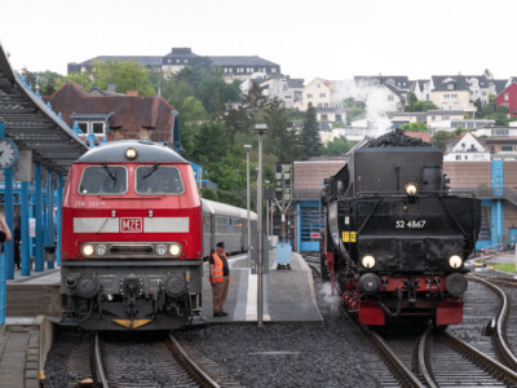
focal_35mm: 122
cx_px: 258
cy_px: 194
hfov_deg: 16.1
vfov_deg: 12.1
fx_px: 1822
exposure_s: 1/320
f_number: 7.1
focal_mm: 61
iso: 1250
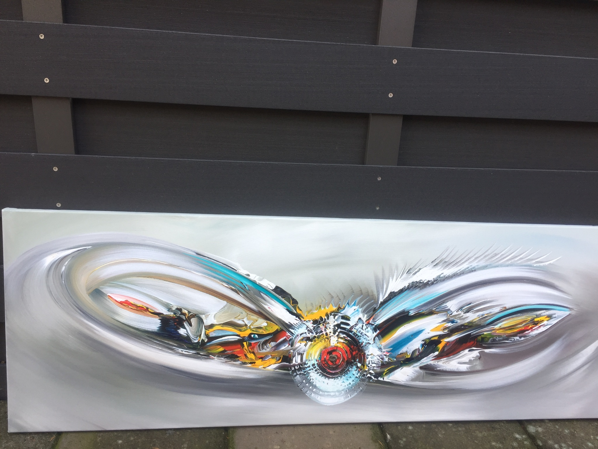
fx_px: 501
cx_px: 299
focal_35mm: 29
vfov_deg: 48.2
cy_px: 224
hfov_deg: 61.7
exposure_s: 1/113
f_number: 2.2
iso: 32
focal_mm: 4.15
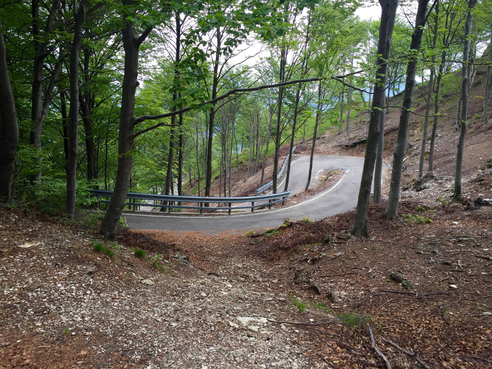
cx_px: 246
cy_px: 184
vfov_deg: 48.2
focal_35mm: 29
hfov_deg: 61.7
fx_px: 412
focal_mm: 4.15
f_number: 2.2
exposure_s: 1/359
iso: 32
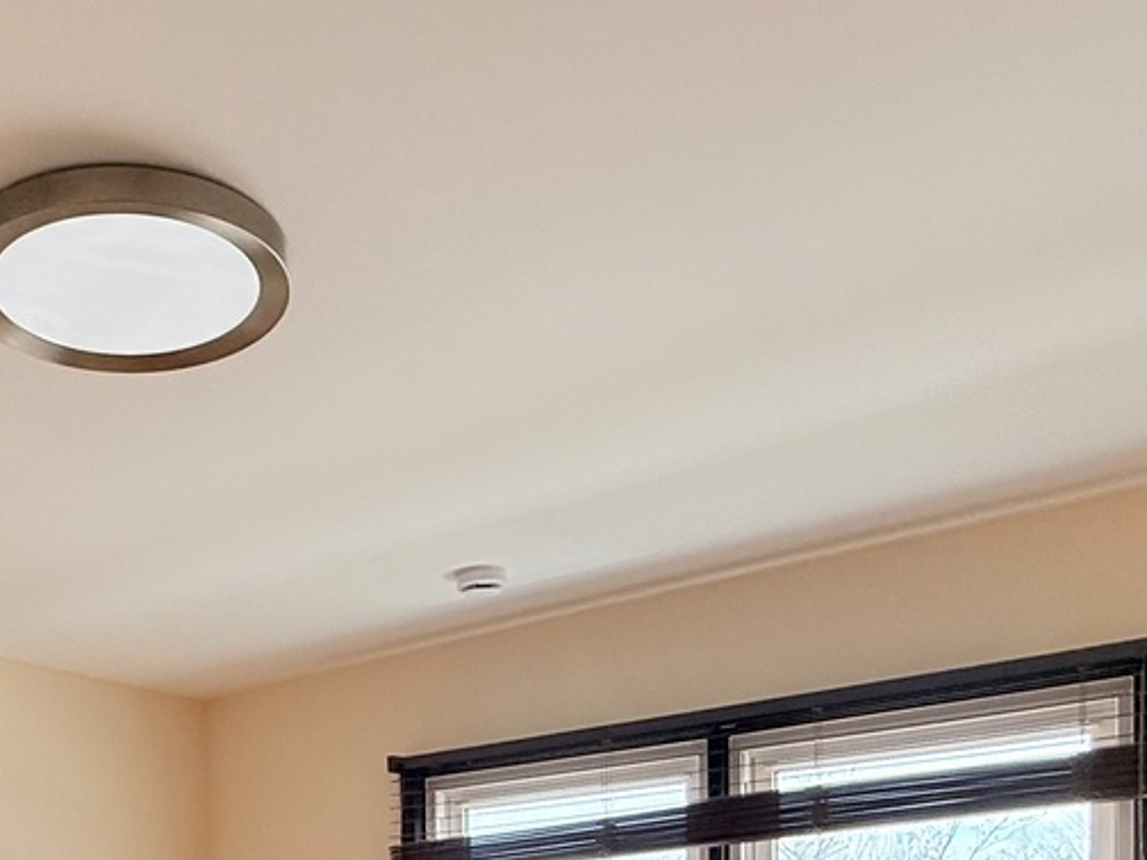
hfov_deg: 44.6
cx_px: 237
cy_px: 1047
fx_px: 1325
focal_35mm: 40
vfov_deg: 30.3
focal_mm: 2.22
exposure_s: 1/210
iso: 64
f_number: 2.2
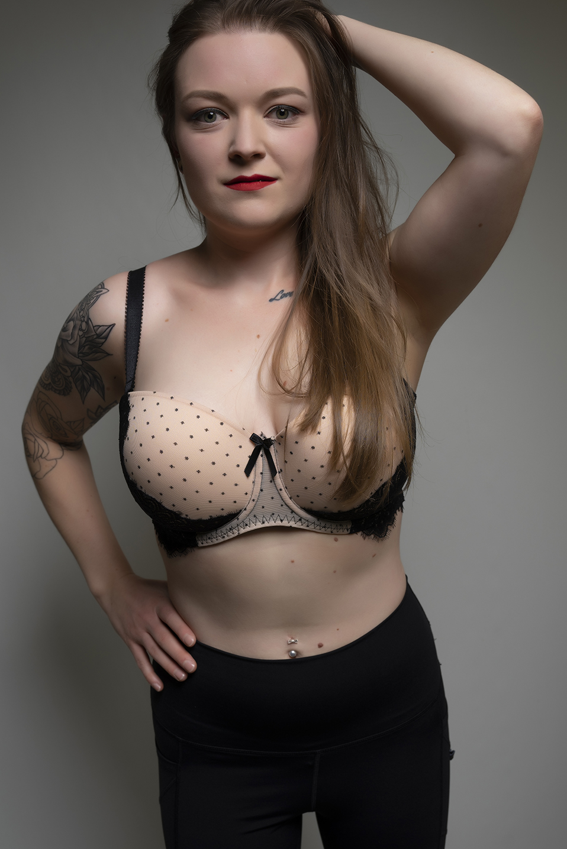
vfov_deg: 49.5
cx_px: 309
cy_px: 425
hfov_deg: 34.2
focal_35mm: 39
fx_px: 921
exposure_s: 1/200
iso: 50
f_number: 5.6
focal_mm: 35
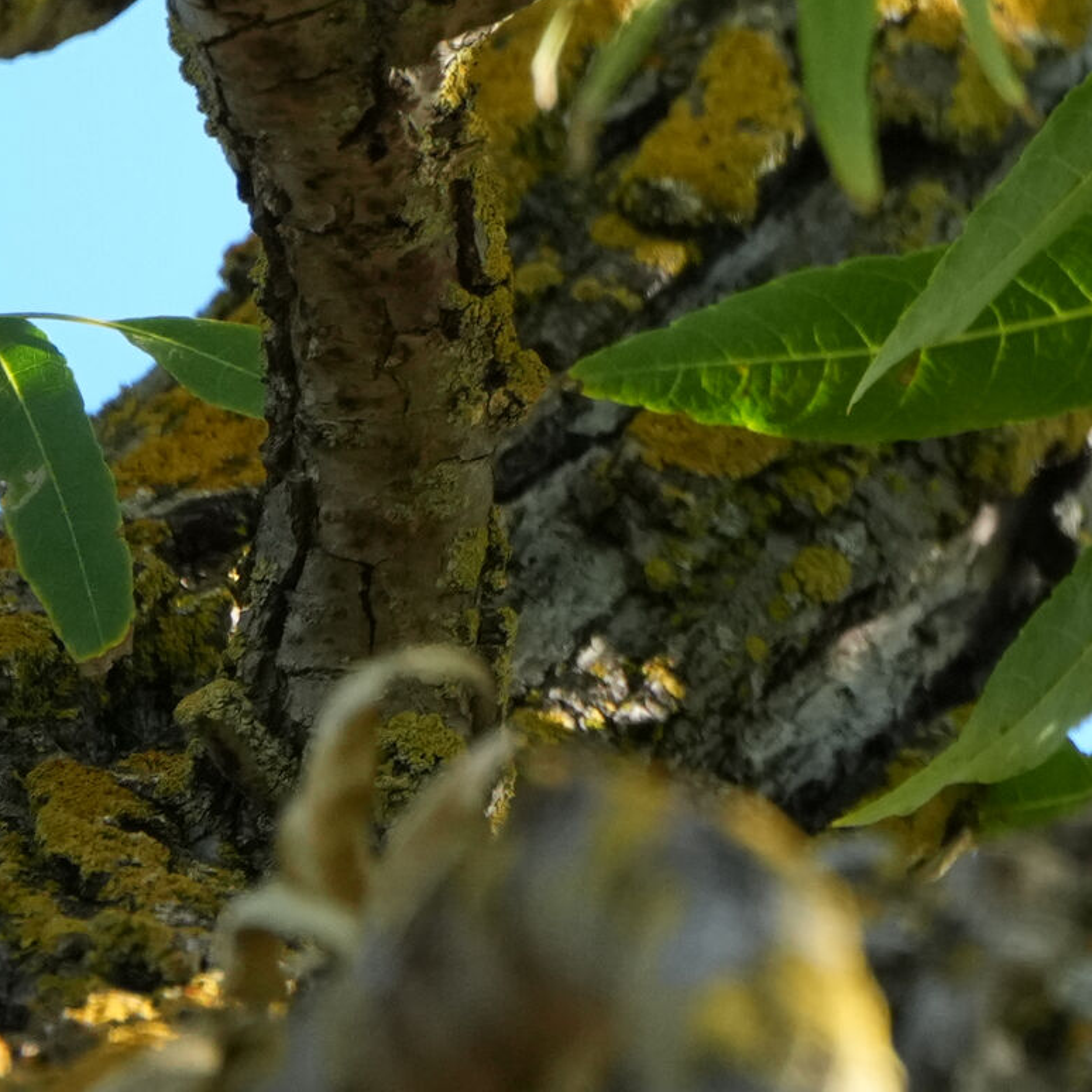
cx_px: 2887
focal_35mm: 1898
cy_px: -116
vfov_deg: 0.9
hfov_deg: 0.9
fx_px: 67740
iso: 1250
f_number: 6.3
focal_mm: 400
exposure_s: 1/500
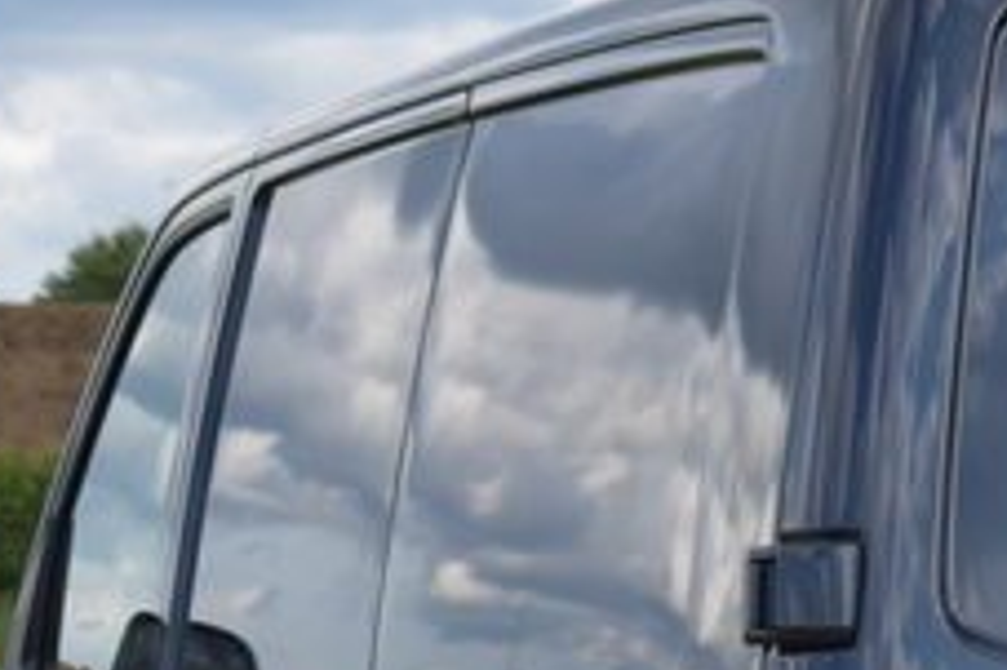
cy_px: 796
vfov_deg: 4.1
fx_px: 9364
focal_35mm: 335
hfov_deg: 6.1
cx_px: 1593
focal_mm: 46
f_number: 5.3
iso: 200
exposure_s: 1/640
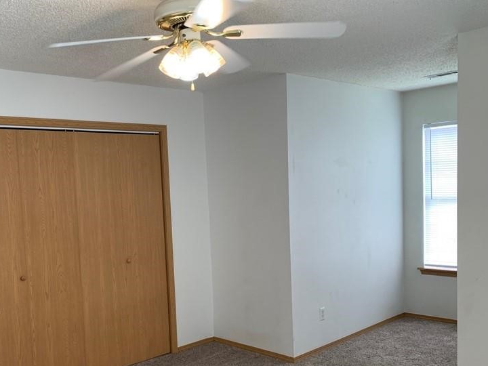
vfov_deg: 38.3
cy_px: 238
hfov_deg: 49.5
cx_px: 176
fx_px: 522
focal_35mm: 37
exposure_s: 1/120
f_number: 1.8
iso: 50
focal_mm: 4.25
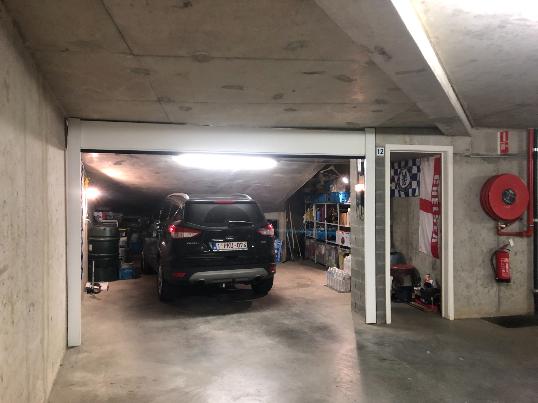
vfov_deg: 49.7
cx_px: 269
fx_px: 435
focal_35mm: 28
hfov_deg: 63.4
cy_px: 202
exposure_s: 1/13
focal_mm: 3.99
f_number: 1.8
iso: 100
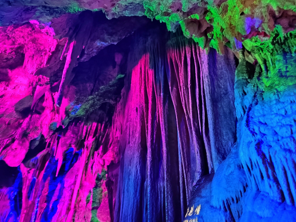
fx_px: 197
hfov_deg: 73.9
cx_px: 148
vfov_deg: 58.9
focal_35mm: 23
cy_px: 111
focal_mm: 5.52
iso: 5200
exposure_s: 1/25
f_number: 1.9
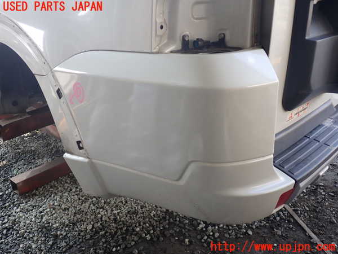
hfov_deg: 60.0
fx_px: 293
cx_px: 169
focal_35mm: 30
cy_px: 127
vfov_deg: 46.8
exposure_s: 1/125
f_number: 2.3
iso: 100
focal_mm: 5.4
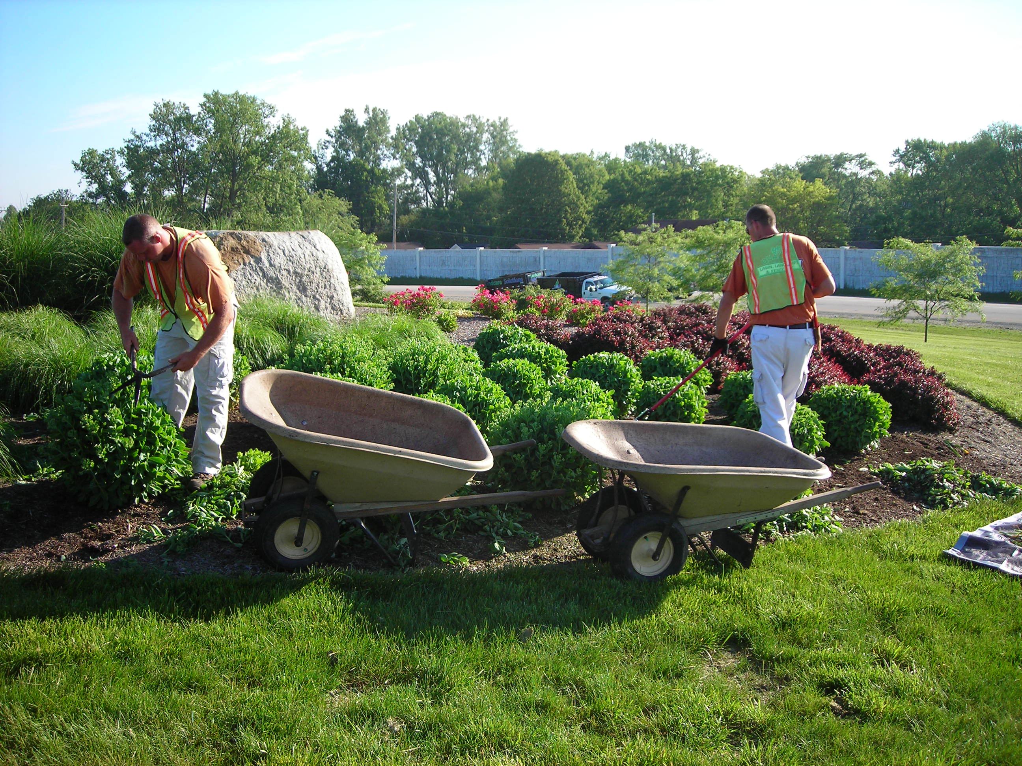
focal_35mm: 38
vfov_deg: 37.7
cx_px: 511
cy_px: 383
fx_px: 1122
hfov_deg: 49.0
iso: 50
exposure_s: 1/284
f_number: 3.2
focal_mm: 6.3
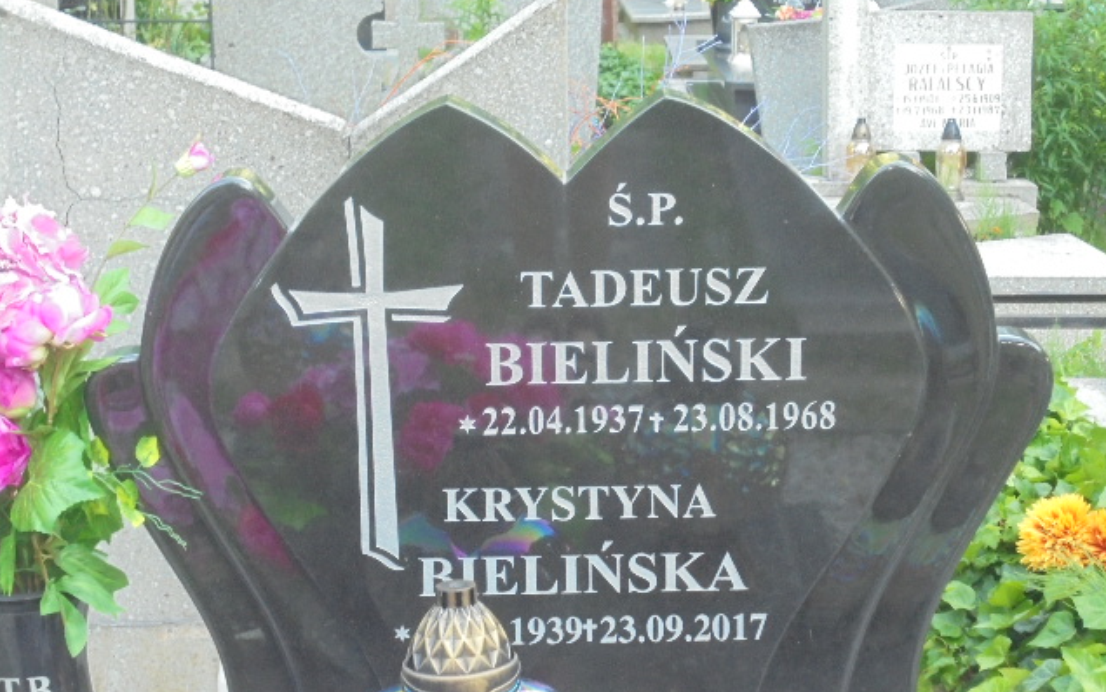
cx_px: 554
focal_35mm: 78
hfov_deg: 26.5
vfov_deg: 16.7
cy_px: 392
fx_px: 2351
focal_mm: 13.1
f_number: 6.1
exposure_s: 1/30
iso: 400
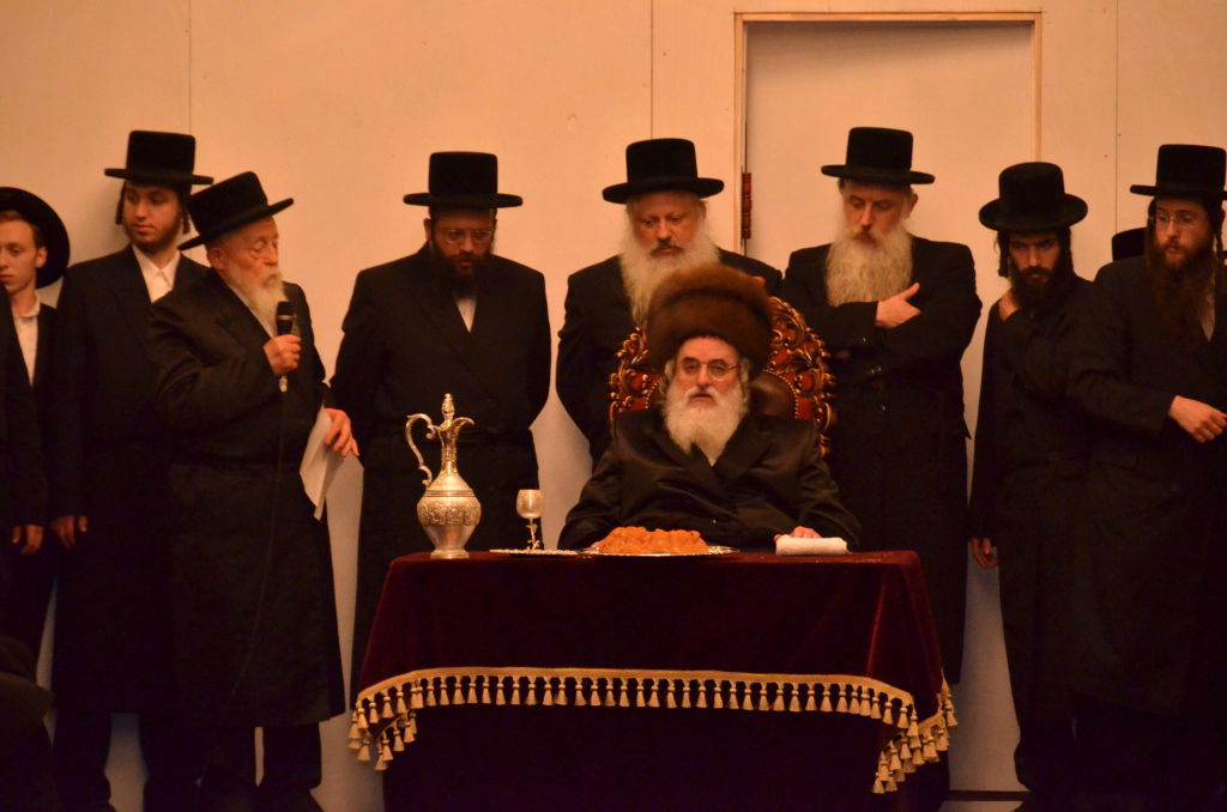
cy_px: 406
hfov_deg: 6.9
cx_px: 614
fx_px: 10203
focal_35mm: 300
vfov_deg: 4.6
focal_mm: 200
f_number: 5.6
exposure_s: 1/160
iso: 2500
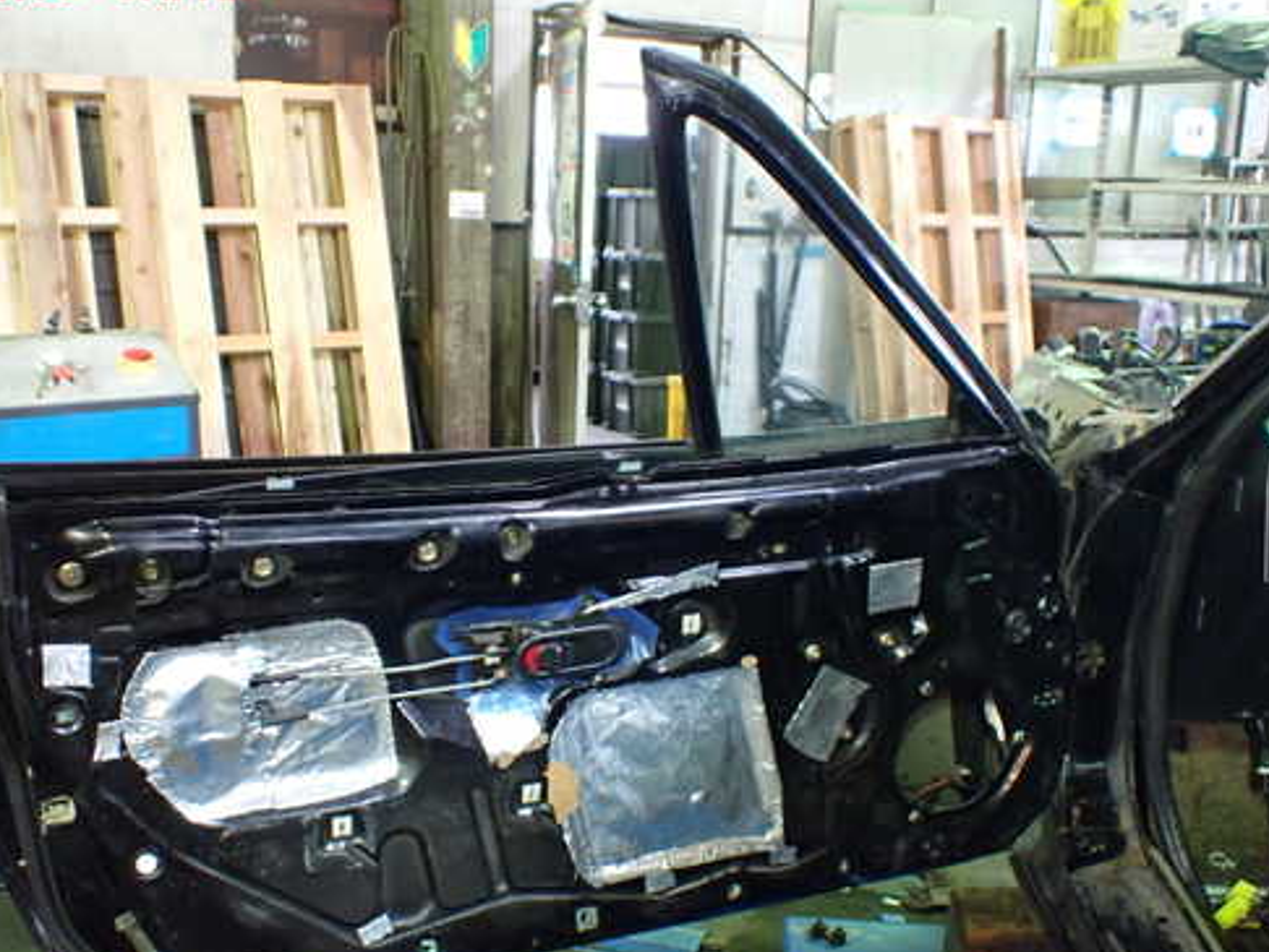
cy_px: 535
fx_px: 1357
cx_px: 564
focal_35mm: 37
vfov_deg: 38.6
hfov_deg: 50.0
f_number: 2.3
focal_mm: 5.4
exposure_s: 1/30
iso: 800
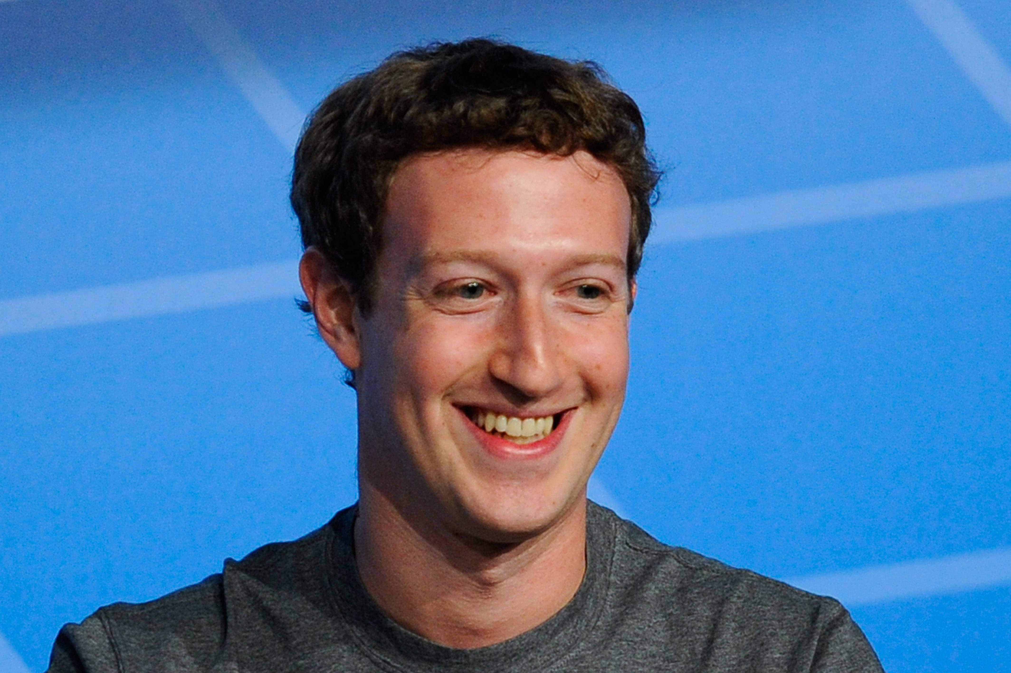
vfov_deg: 3.4
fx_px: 11226
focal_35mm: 400
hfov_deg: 5.2
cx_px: 506
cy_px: 336
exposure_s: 1/500
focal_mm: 400
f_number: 2.8
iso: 1600
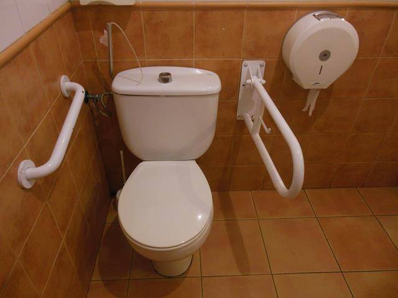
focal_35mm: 25
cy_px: 149
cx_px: 199
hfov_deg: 69.4
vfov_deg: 54.9
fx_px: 287
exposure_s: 1/8
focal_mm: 4.5
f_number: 3.2
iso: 500
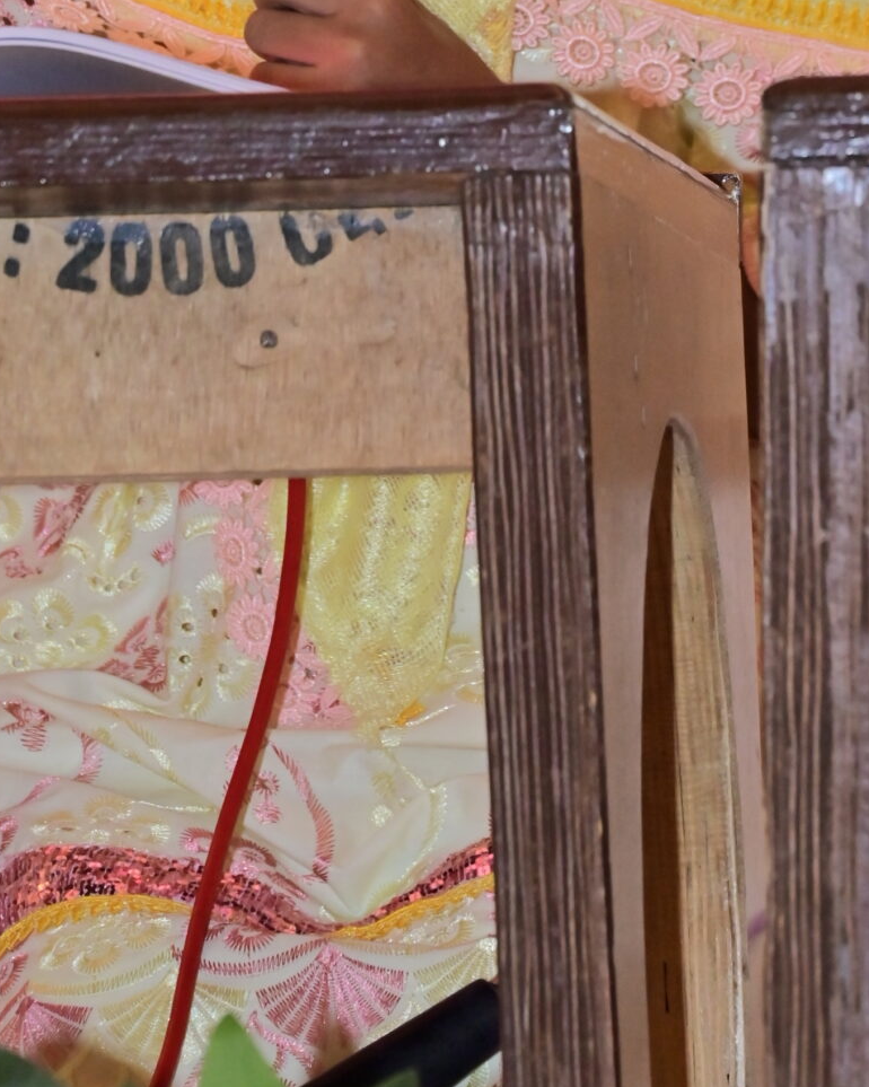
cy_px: -164
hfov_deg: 3.1
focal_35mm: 499
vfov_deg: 3.9
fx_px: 16047
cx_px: 554
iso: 1250
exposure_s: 1/125
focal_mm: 200
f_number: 8
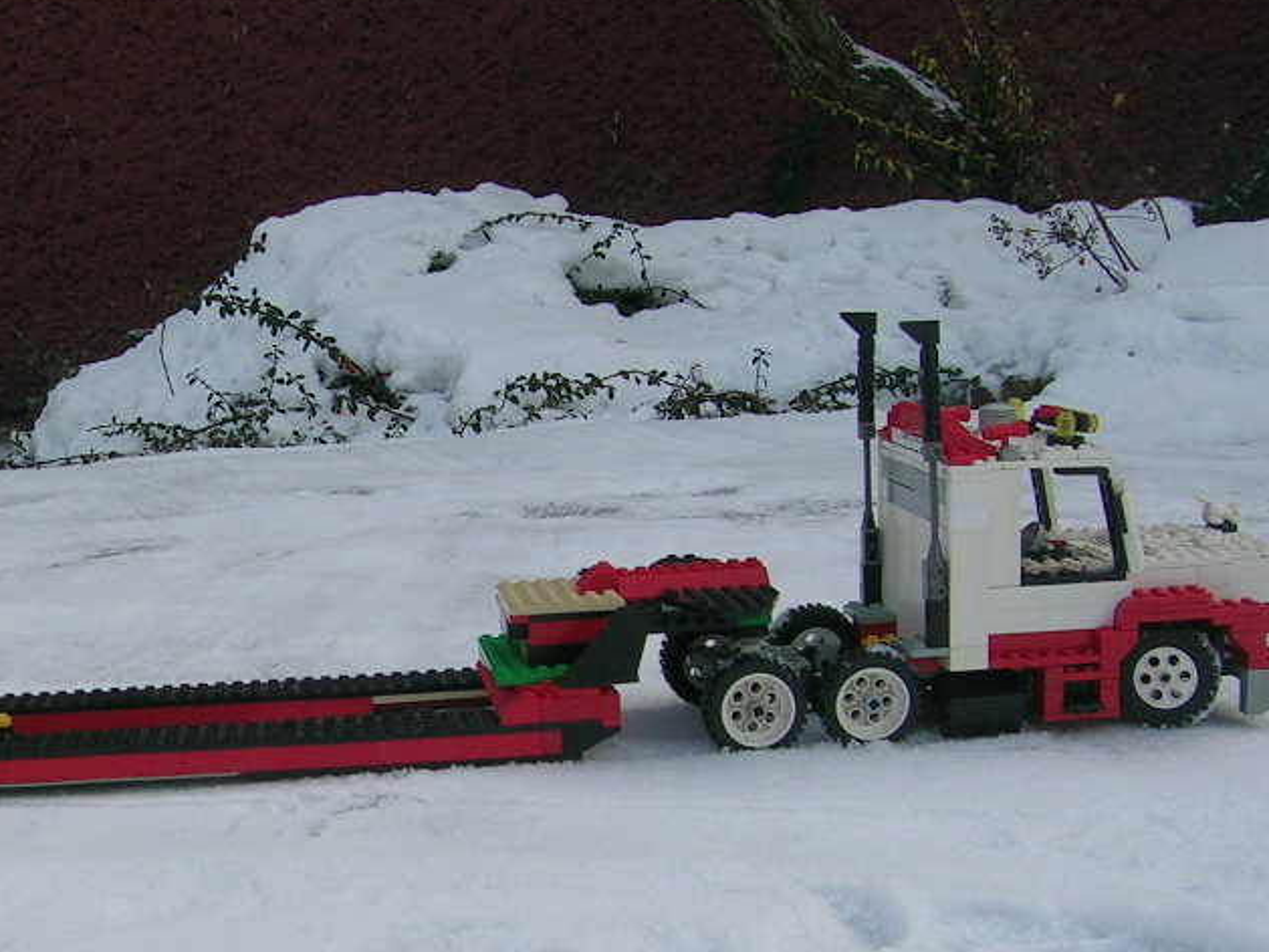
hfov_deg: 32.9
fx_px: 2090
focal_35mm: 57
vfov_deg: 25.4
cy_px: 680
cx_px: 272
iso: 50
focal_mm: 5.4
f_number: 4.8
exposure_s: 1/148
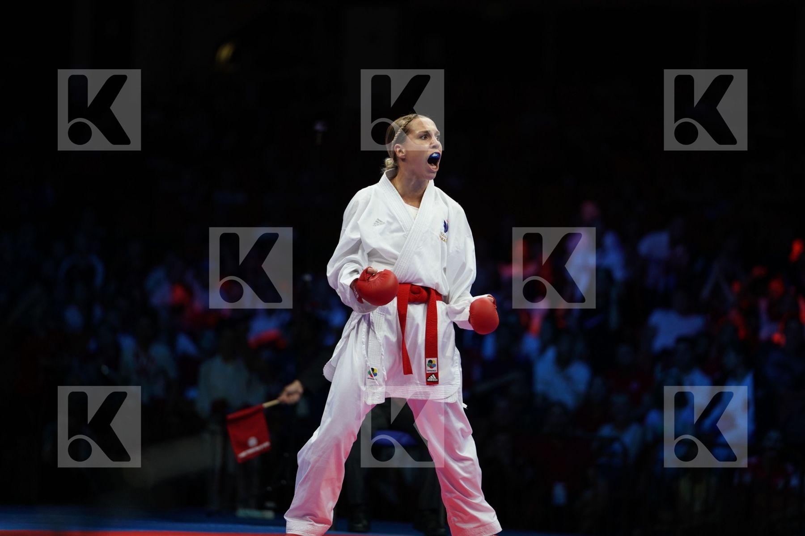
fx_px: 4226
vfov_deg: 7.3
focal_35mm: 189
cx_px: 402
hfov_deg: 10.9
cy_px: 268
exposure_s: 1/1000
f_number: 2.8
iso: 1250
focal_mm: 189
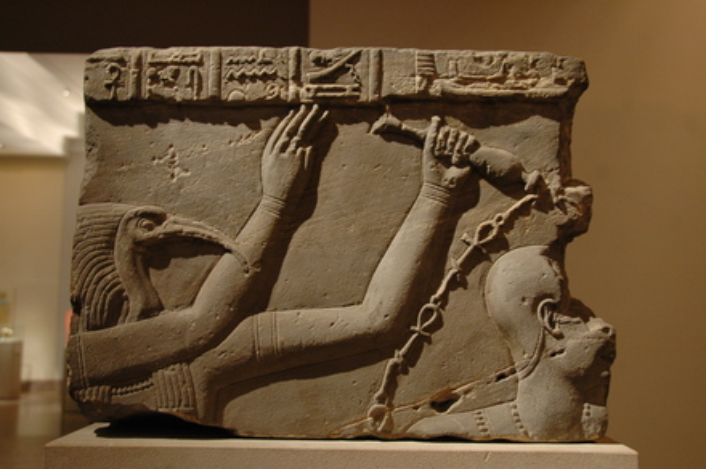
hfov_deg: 49.6
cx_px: 353
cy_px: 234
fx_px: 764
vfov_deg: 34.1
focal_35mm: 39
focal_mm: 26
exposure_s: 1/13
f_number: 4
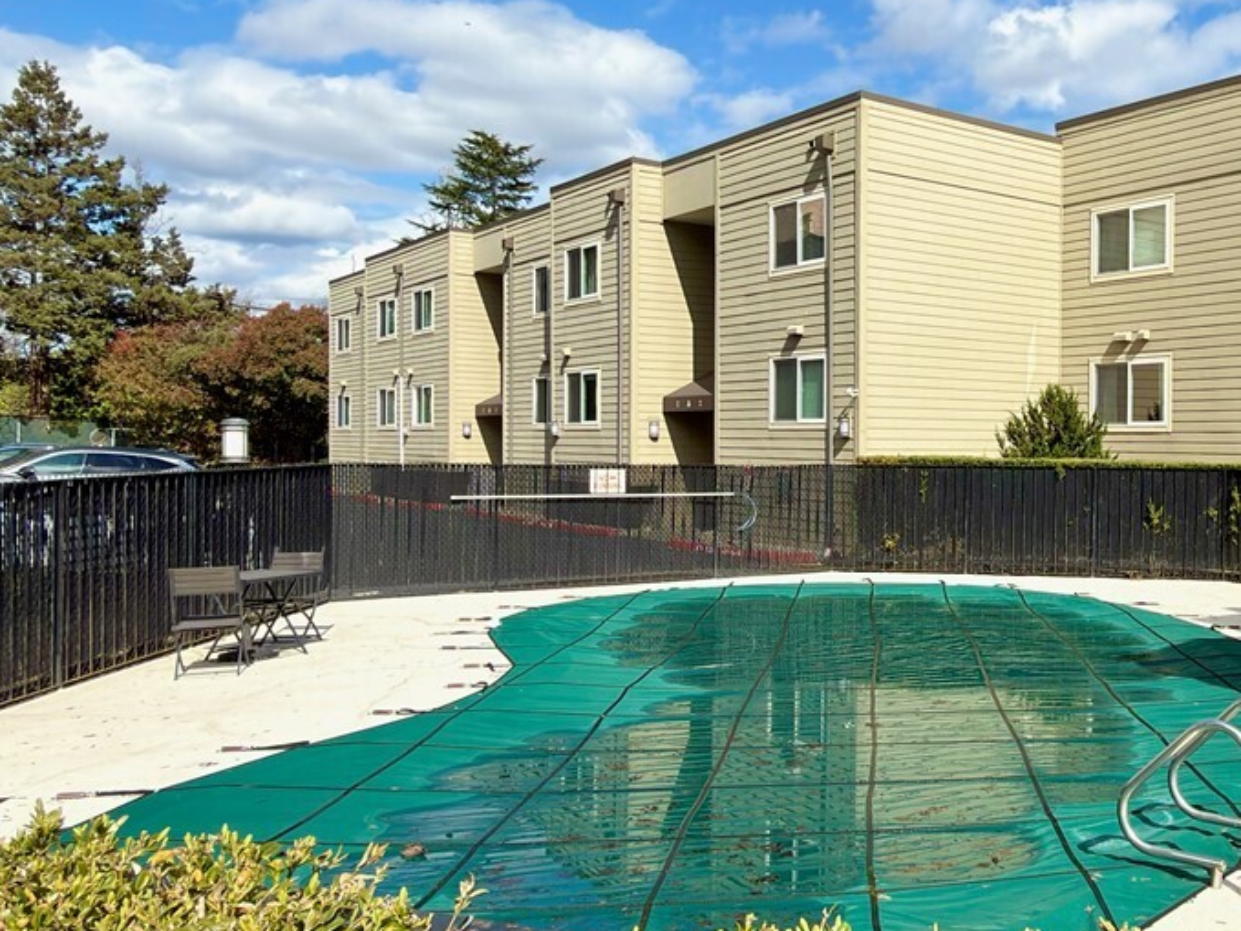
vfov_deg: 42.1
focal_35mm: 33
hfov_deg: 51.6
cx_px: 1007
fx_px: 1183
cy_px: 282
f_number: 2.2
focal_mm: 2.22
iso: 16
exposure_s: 1/812
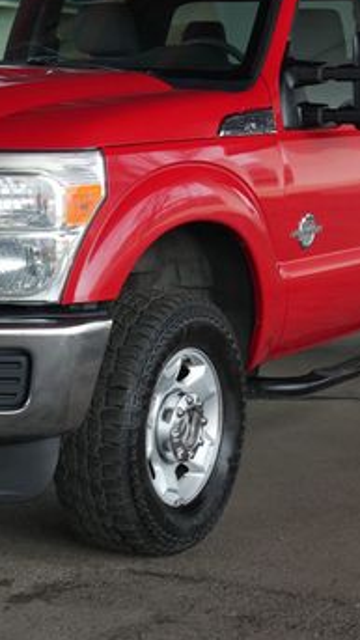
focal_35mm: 88
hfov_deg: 13.7
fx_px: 1493
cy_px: 280
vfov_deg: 24.2
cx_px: 134
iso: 400
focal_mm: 30
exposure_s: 1/60
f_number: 4
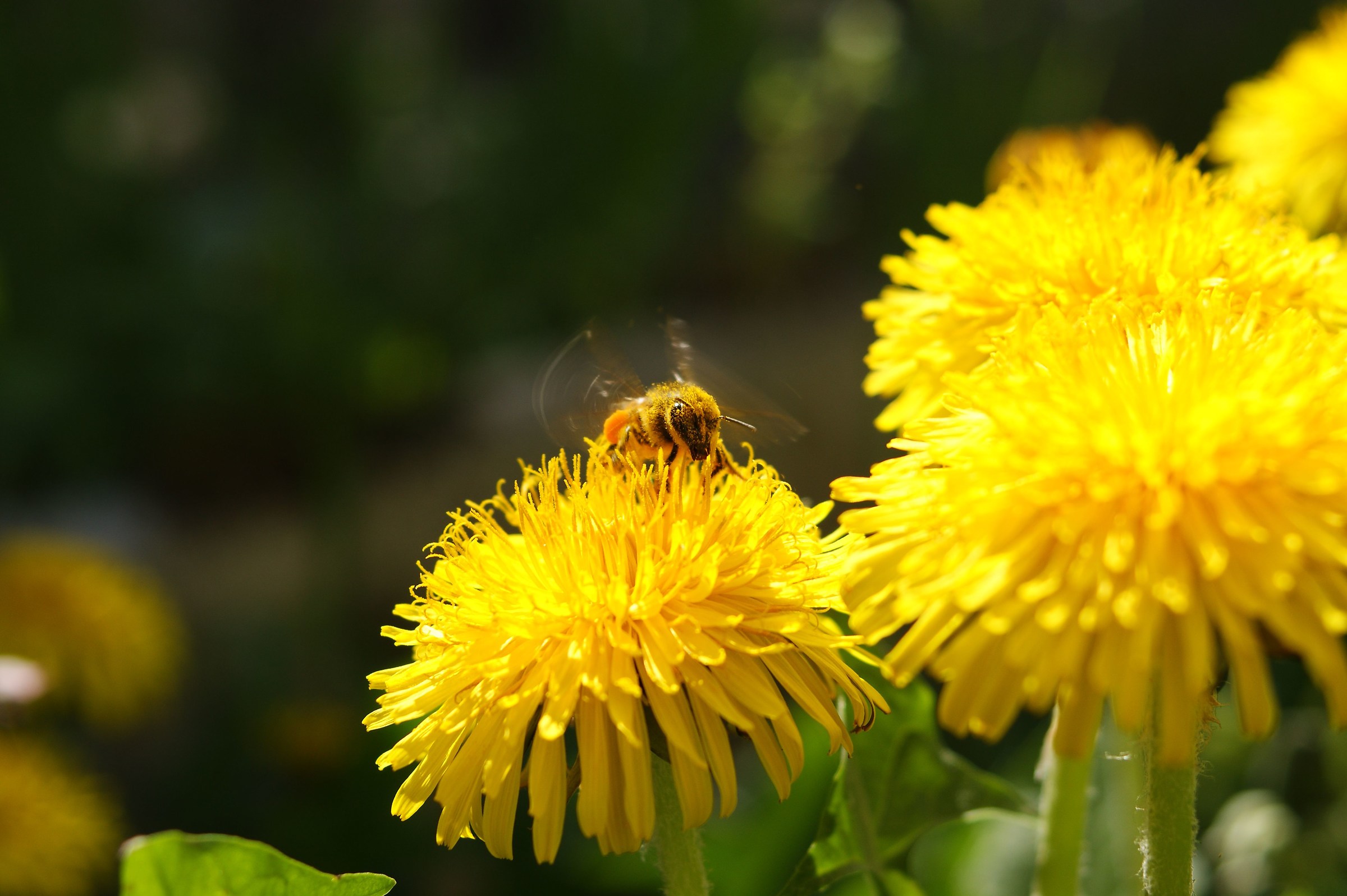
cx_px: 674
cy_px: 448
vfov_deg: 13.0
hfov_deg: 19.5
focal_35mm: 105
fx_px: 3926
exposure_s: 1/320
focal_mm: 70
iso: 100
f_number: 7.1
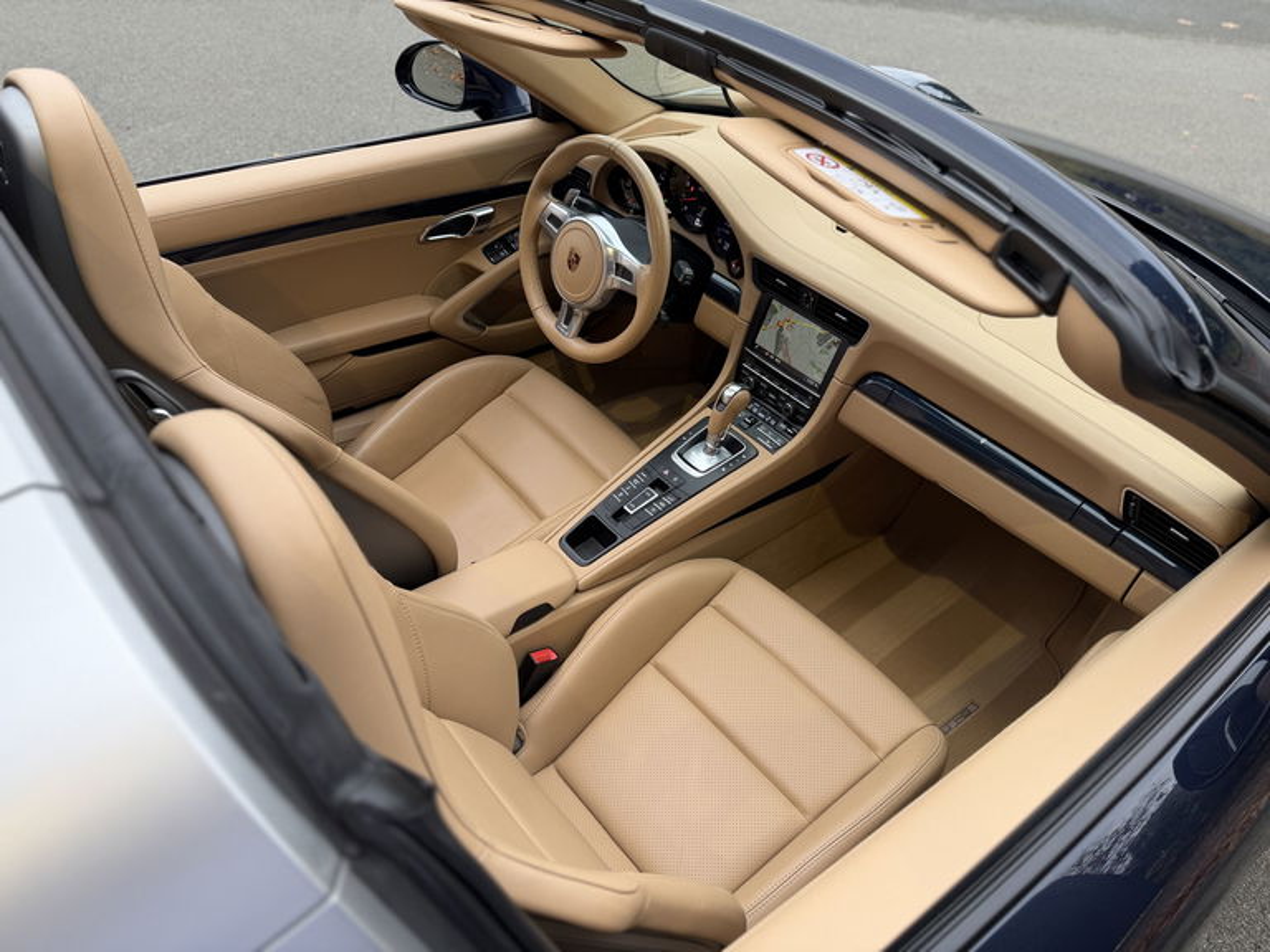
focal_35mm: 24
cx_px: 635
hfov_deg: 71.6
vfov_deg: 56.8
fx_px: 881
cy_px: 476
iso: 80
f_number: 1.78
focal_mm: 6.76
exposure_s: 1/121
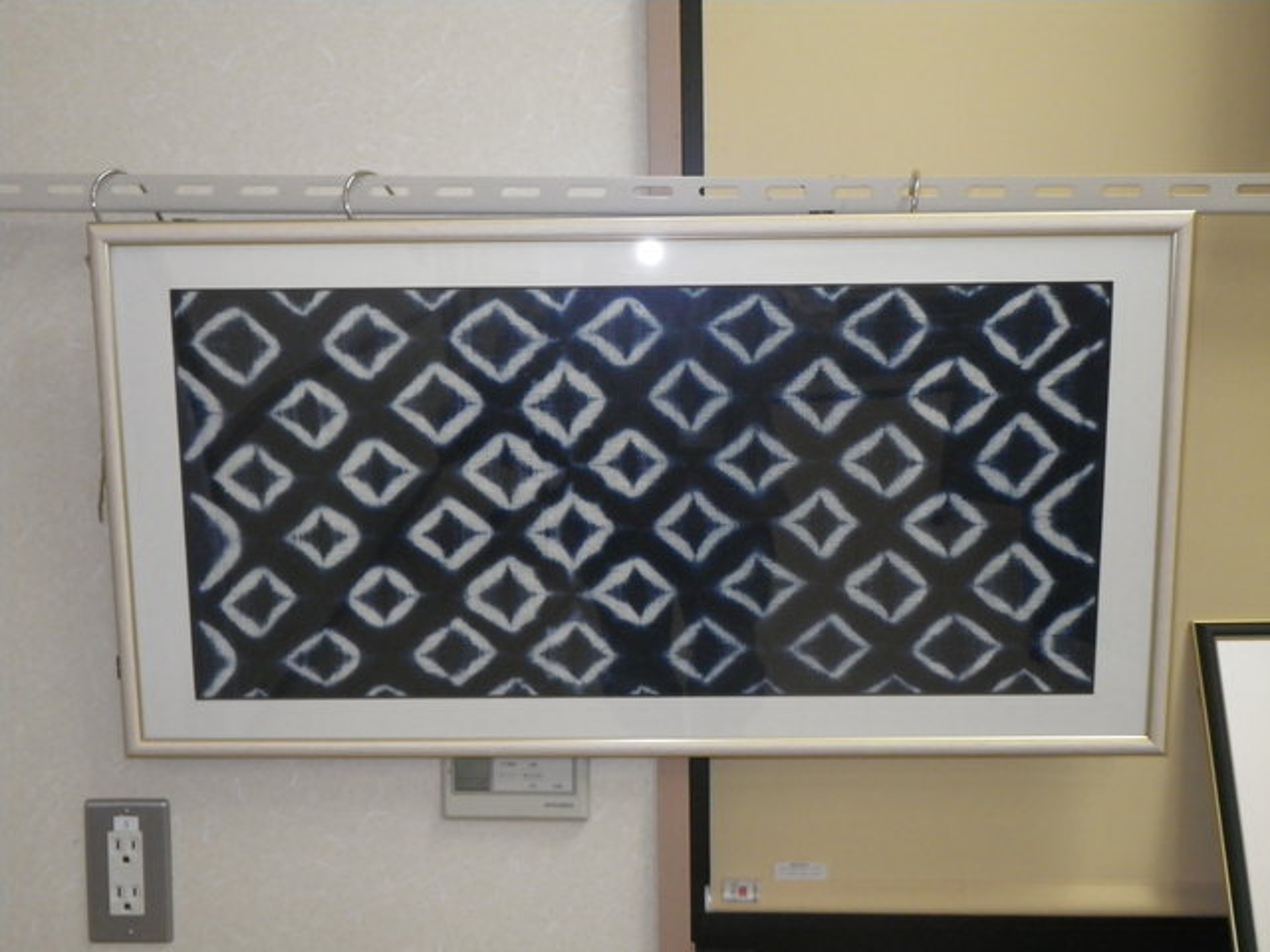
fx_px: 1541
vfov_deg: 34.3
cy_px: 476
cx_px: 635
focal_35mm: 42
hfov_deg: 44.8
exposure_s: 1/50
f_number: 4.2
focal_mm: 7.5
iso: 400
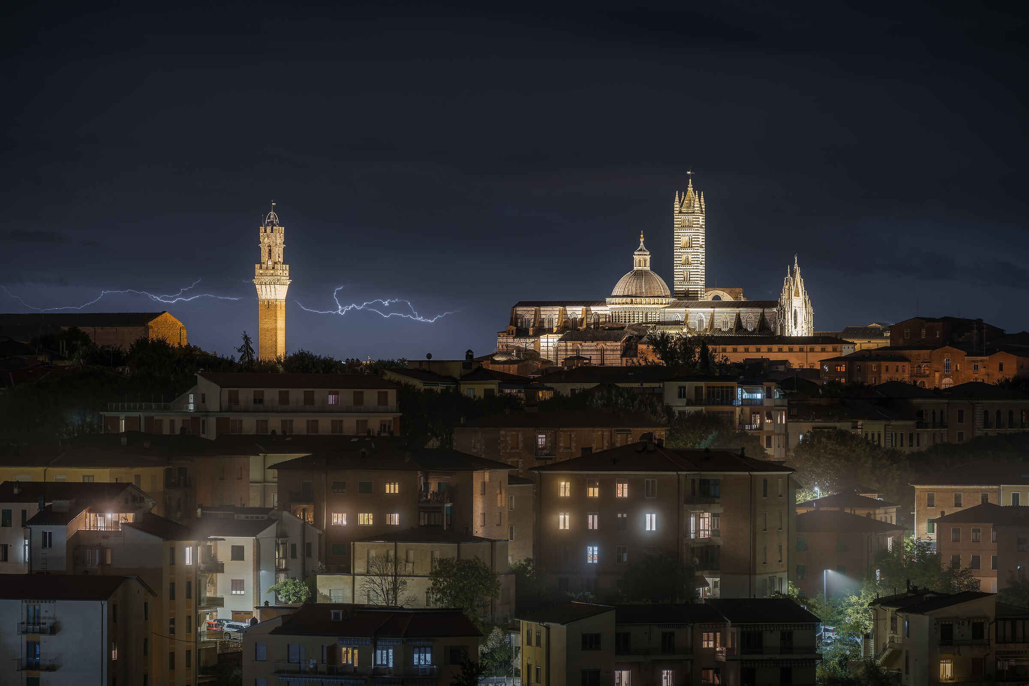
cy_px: 343
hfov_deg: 14.1
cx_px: 514
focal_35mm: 146
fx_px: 4173
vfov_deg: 9.4
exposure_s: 30
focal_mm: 146
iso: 200
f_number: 5.6
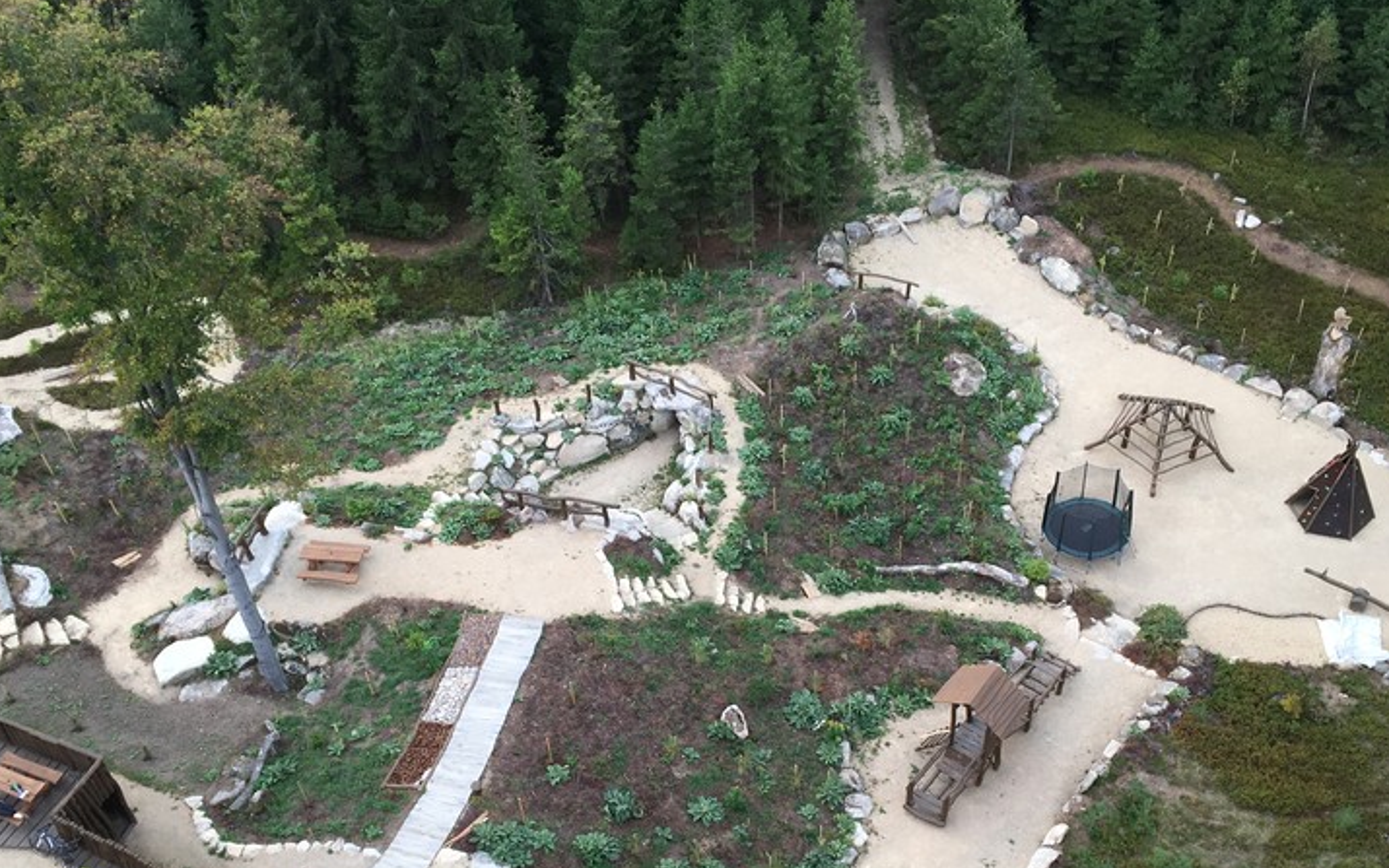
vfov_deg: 29.5
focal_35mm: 43
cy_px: 623
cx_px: 740
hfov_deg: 46.2
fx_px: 1628
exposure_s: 1/196
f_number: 2.2
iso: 25
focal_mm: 4.15
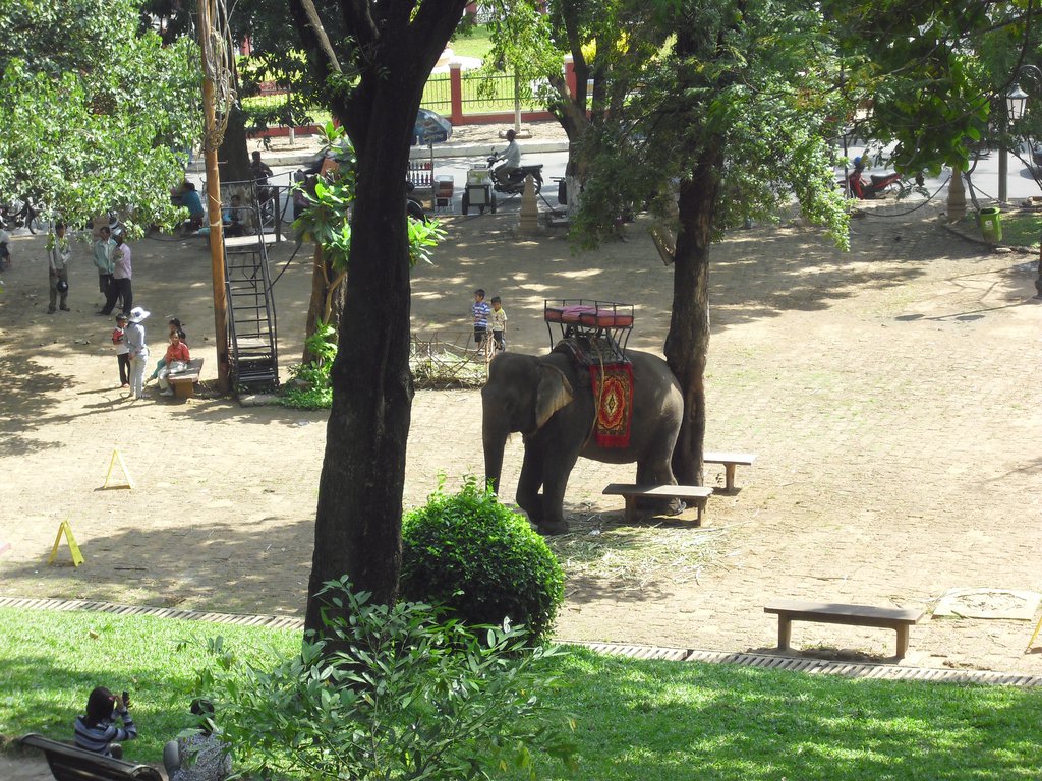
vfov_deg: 13.1
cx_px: 521
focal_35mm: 113
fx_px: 3401
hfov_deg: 17.4
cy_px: 390
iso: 100
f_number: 5.2
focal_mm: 18.6
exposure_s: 1/125
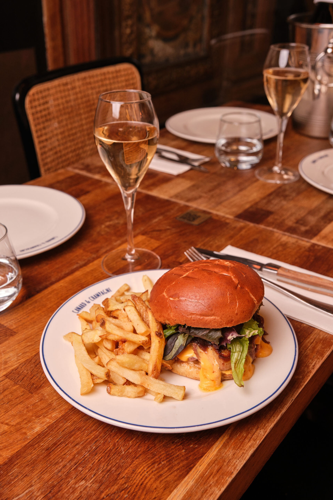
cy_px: 250
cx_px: 166
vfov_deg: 51.9
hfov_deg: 35.9
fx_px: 513
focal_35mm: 37
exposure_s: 1/160
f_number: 5
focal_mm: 24.9
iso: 500
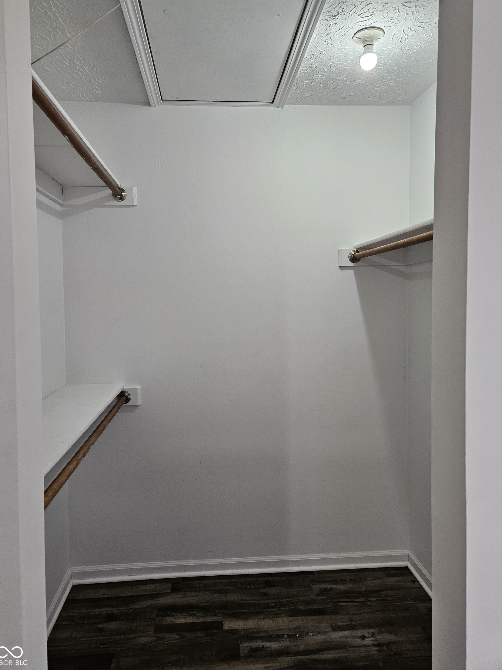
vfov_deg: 71.6
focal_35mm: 24
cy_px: 324
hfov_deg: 56.8
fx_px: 464
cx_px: 245
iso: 250
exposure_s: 1/120
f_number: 1.8
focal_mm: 5.4
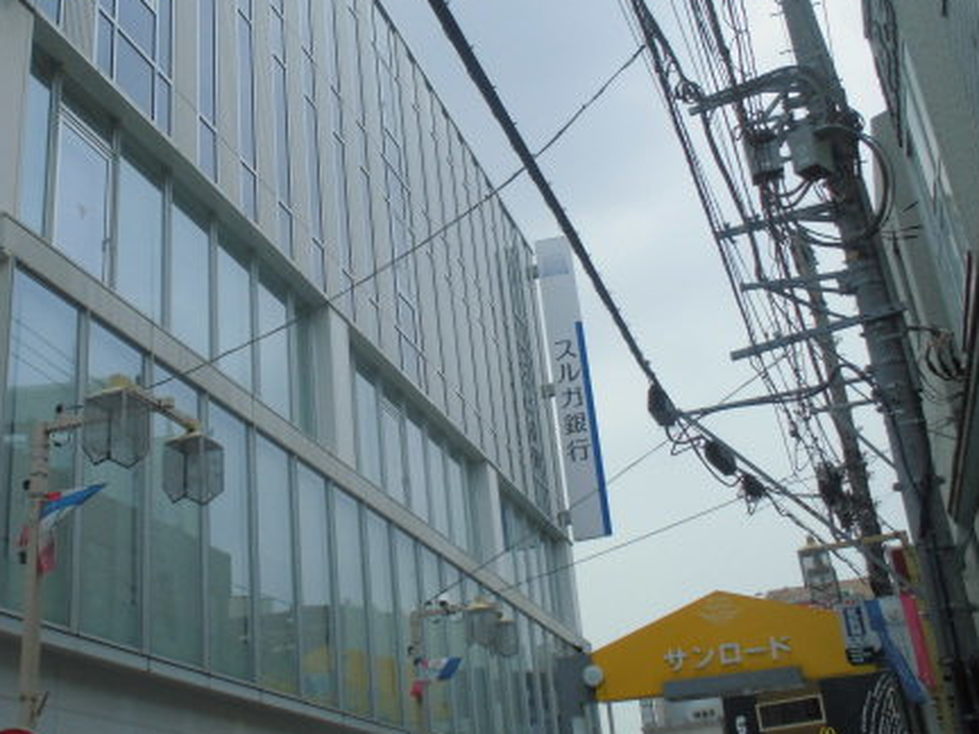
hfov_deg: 43.2
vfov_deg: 33.5
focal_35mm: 43
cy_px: 310
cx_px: 320
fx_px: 1216
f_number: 3.7
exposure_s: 1/1000
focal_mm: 5.3
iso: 100
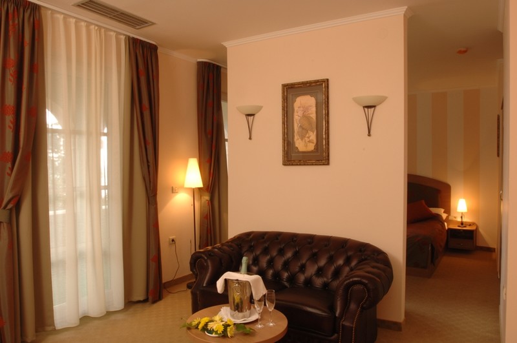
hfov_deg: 70.5
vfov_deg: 50.3
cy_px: 172
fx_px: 366
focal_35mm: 26
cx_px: 258
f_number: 20
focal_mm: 17
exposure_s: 1/1.3
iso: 200
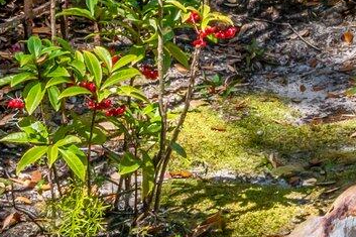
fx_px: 1720
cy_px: -440
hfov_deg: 9.7
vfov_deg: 7.1
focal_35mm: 174
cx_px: 993
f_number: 18
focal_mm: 30
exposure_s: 1/200
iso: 400
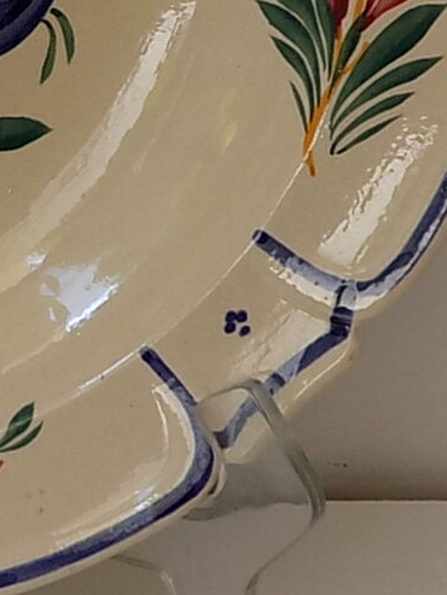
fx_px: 1824
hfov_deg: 13.3
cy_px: -17
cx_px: -195
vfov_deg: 18.0
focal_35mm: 106
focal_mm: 4
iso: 80
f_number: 3.1
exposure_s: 1/60
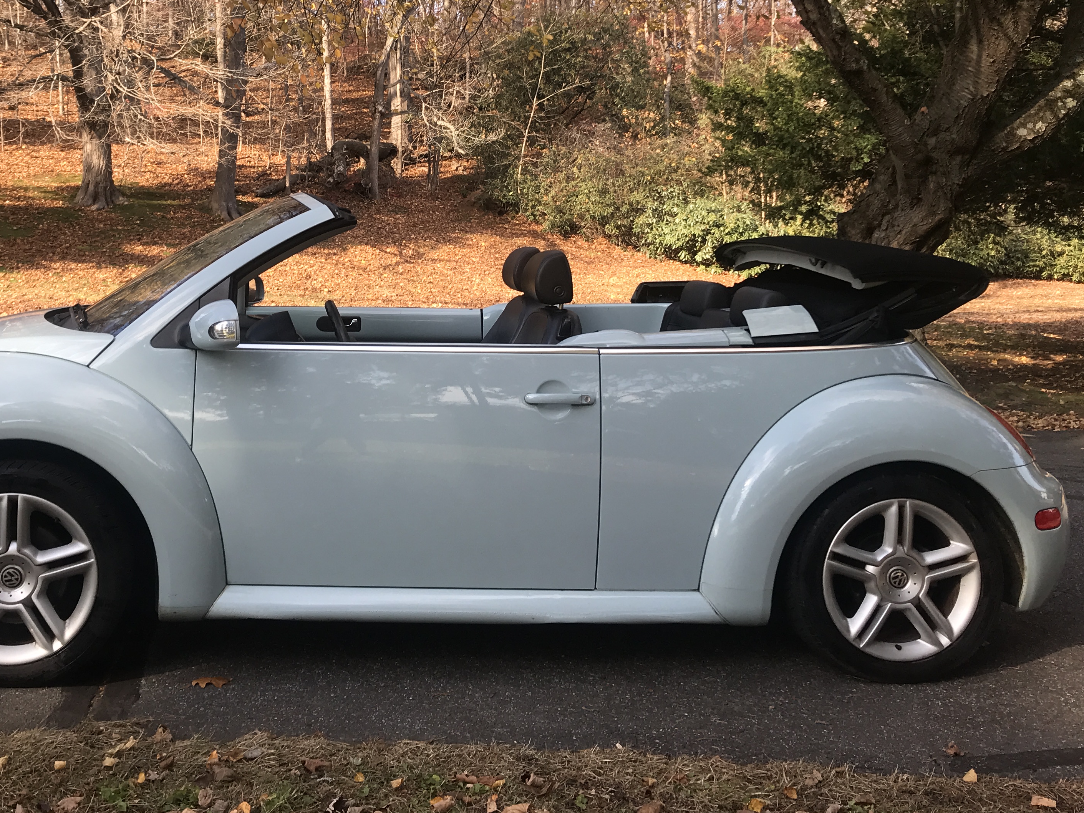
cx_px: 389
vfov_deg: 35.5
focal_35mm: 40
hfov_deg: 46.3
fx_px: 1253
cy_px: 253
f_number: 1.8
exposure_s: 1/418
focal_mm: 3.99
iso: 20
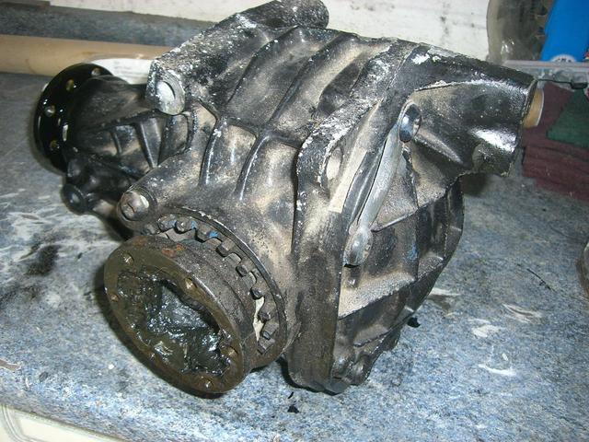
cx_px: 294
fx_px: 647
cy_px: 221
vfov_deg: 37.7
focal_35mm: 38
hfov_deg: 49.0
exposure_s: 1/60
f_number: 2.7
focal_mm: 6.2
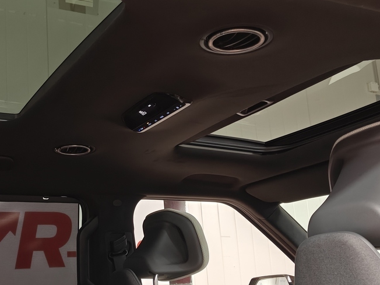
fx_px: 582
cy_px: 172
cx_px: 126
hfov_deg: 35.8
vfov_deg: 27.5
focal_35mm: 53
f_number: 1.8
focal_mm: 5.59
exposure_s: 1/33
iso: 160
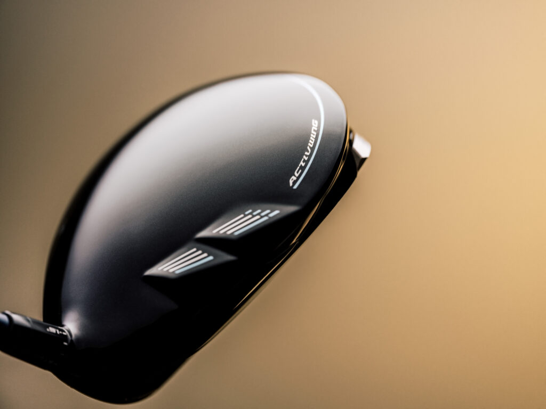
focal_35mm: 95
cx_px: 273
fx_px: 1498
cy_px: 204
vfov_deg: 15.6
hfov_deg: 20.7
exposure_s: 1/125
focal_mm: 120
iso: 320
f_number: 4
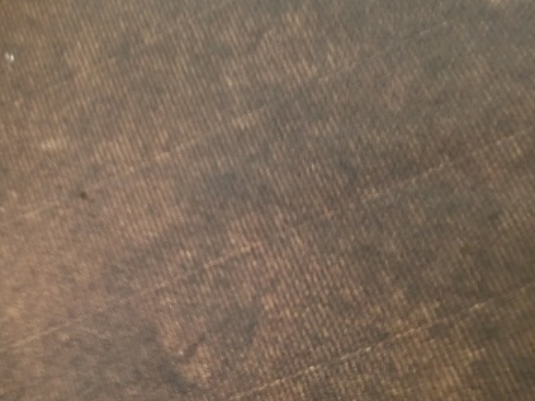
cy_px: 264
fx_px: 572
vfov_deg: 38.2
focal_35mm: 37
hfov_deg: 49.2
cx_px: 171
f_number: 1.7
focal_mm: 4.3
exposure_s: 1/10
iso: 250
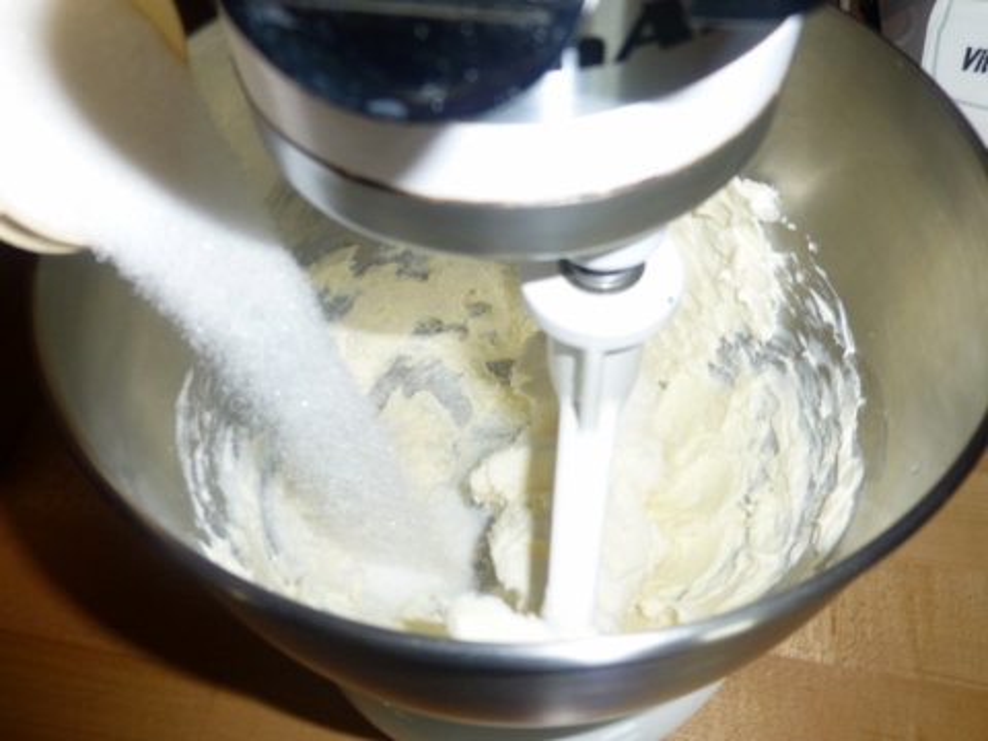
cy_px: 370
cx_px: 494
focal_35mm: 30
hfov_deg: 60.0
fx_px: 856
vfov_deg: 46.8
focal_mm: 5.4
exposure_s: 1/60
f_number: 3.6
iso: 100
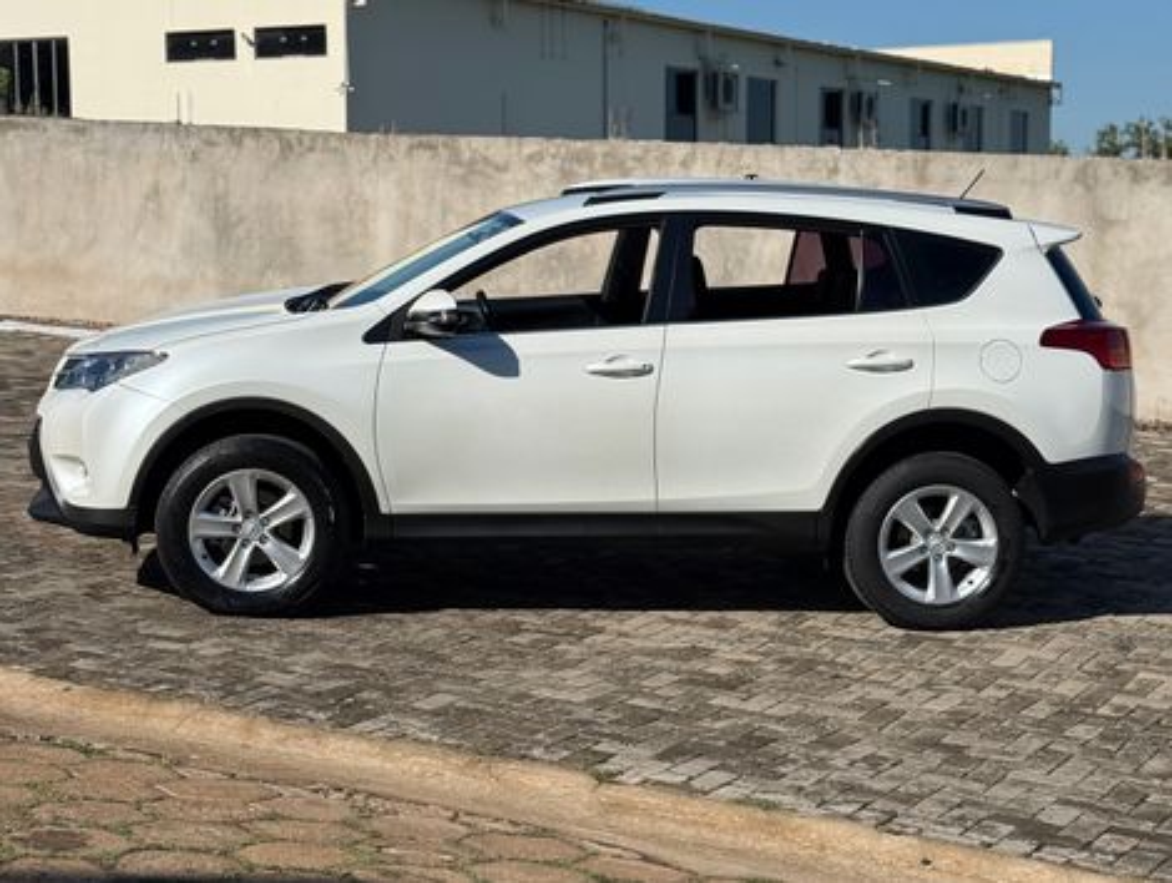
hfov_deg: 39.6
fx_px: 1628
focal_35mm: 48
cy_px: 442
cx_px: 586
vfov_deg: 30.3
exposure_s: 1/11364
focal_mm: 6.76
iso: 64
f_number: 1.78
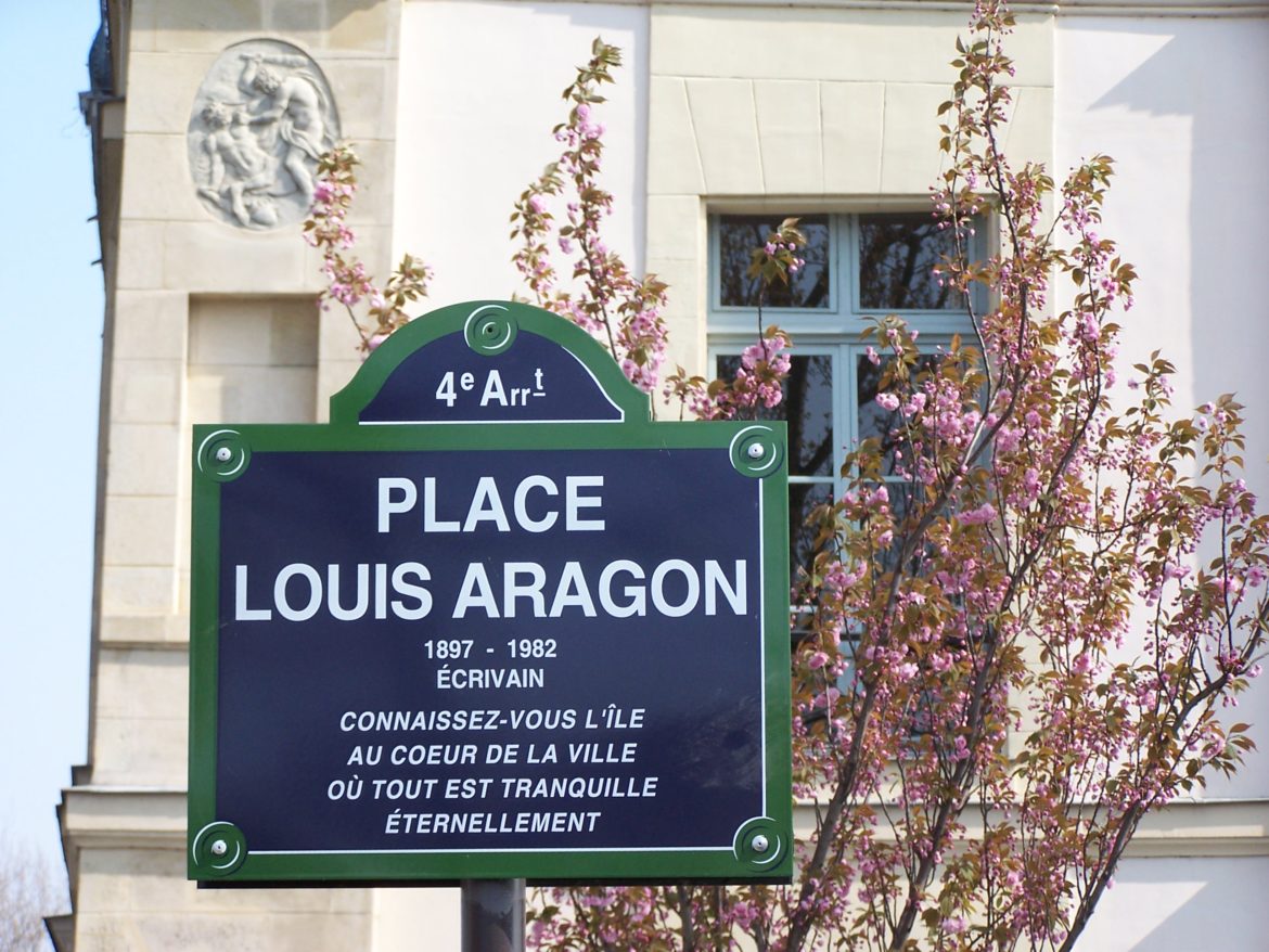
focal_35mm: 117
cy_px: 476
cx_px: 634
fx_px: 4290
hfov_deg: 16.8
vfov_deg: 12.7
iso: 80
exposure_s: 1/500
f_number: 3.2
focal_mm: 19.4
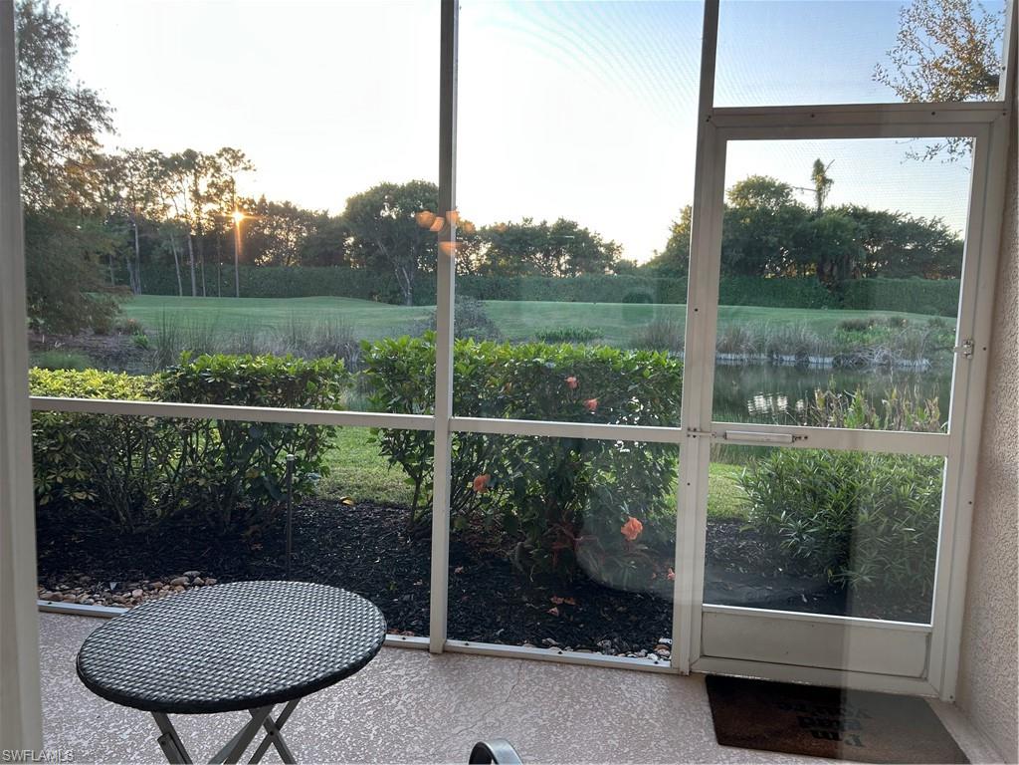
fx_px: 765
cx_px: 510
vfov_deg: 53.1
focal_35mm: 26
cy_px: 382
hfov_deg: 67.3
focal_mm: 5.7
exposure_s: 1/138
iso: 32
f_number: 1.5
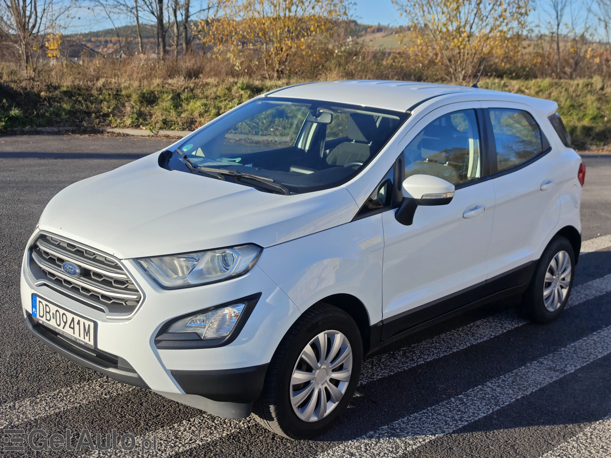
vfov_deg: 35.1
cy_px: 229
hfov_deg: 45.8
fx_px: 724
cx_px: 306
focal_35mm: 41
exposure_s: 1/1938
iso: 50
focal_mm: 8.72
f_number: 2
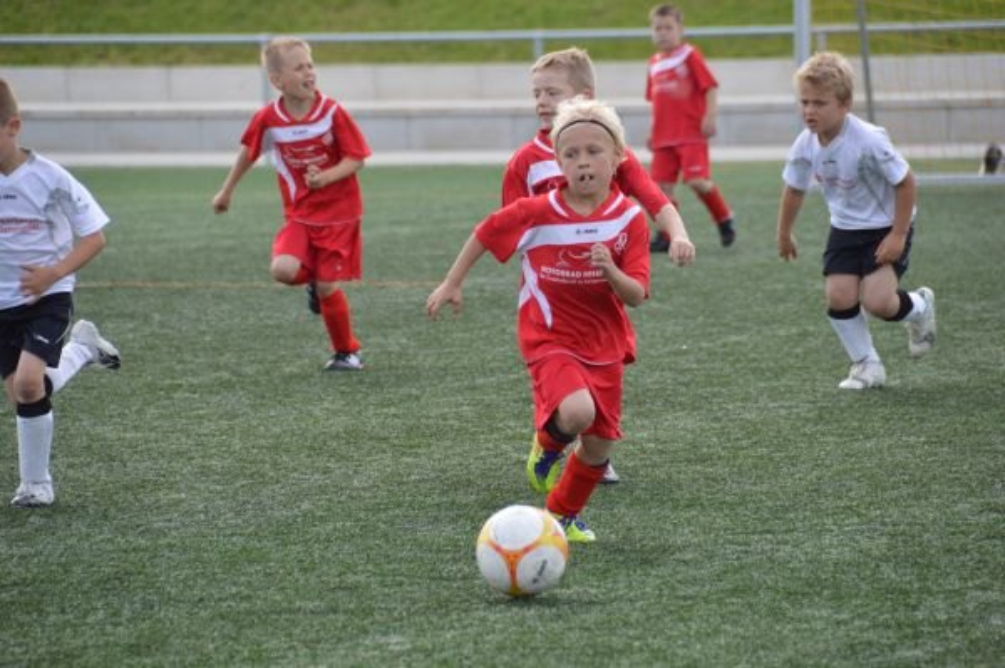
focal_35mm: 300
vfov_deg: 4.6
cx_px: 502
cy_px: 334
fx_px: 8368
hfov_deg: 6.9
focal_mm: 200
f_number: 5.6
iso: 400
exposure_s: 1/640
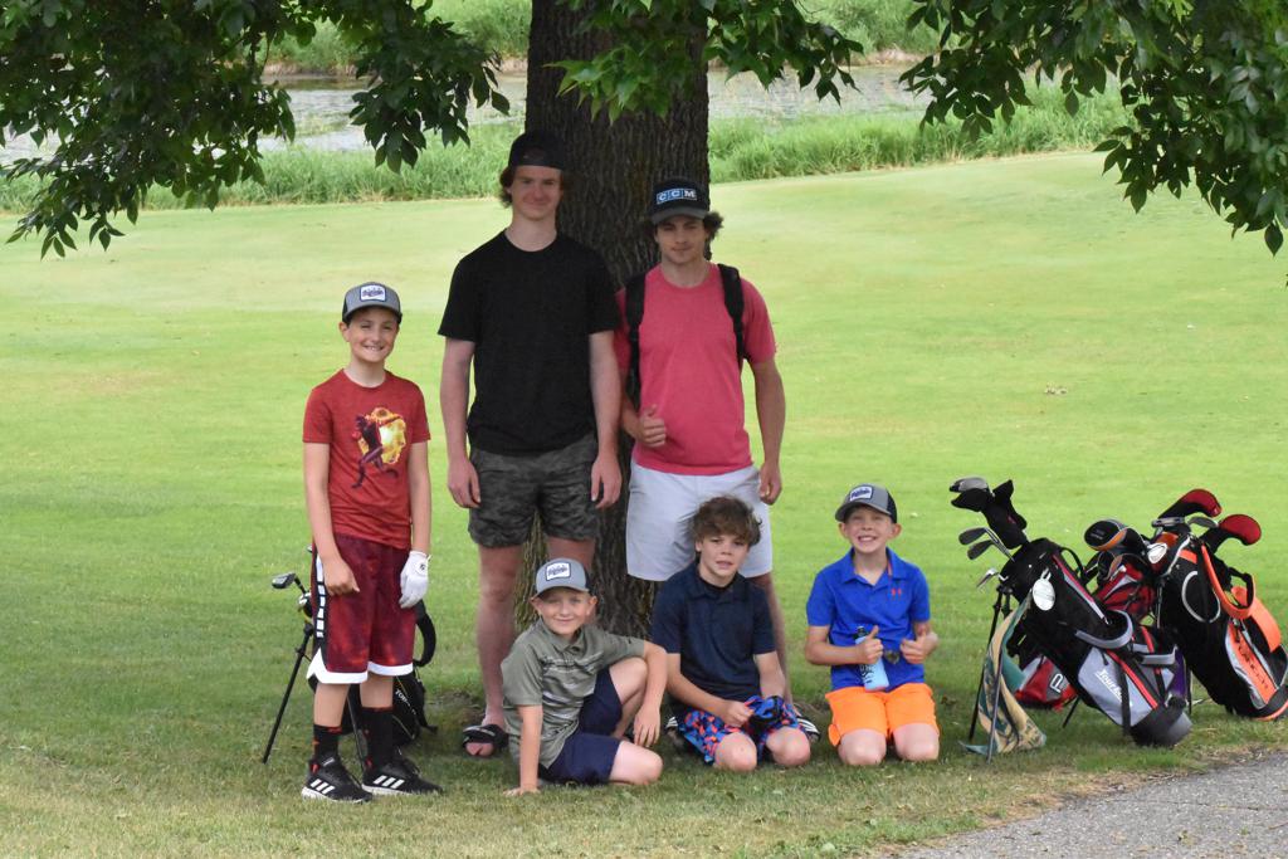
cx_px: 644
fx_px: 3757
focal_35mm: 105
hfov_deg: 19.5
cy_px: 430
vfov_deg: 13.0
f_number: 14
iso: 12800
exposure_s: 1/3200
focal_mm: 70
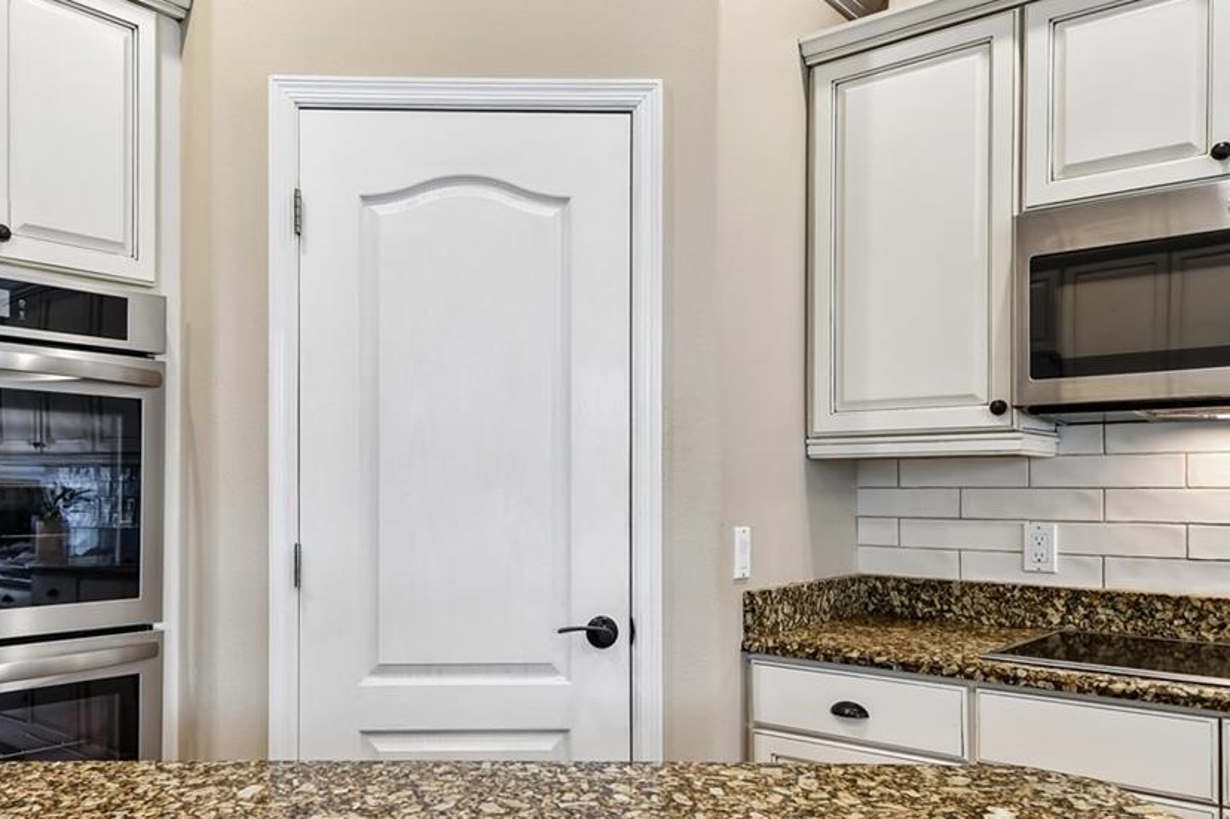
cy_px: 479
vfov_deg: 44.7
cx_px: 458
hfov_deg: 62.8
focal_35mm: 29
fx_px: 990
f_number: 7.1
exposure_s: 1/2.5
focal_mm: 10
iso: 100
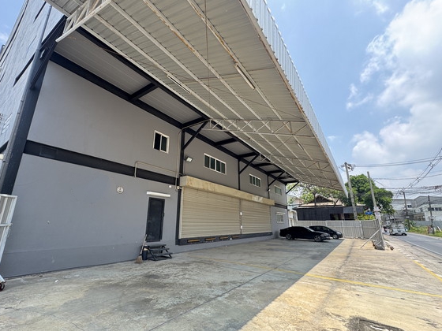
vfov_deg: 78.1
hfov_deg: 94.5
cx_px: 215
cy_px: 170
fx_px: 204
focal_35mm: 16
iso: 40
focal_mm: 2.22
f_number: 2.2
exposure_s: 1/230
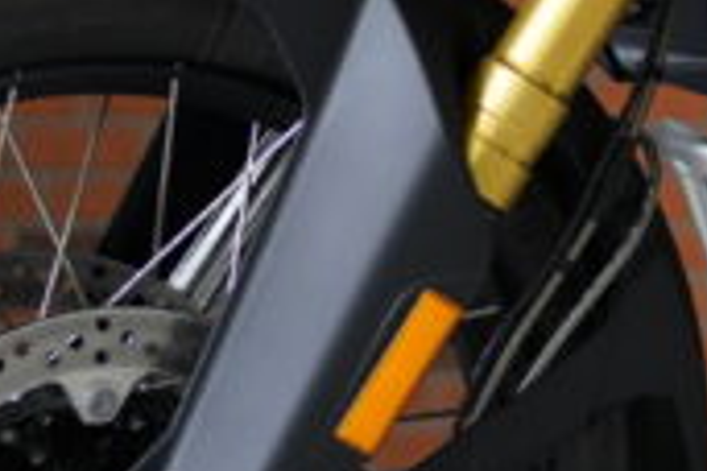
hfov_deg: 8.3
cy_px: -343
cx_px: 1207
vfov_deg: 5.6
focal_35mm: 240
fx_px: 4713
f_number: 1.4
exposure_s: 1/500
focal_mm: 35
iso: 200
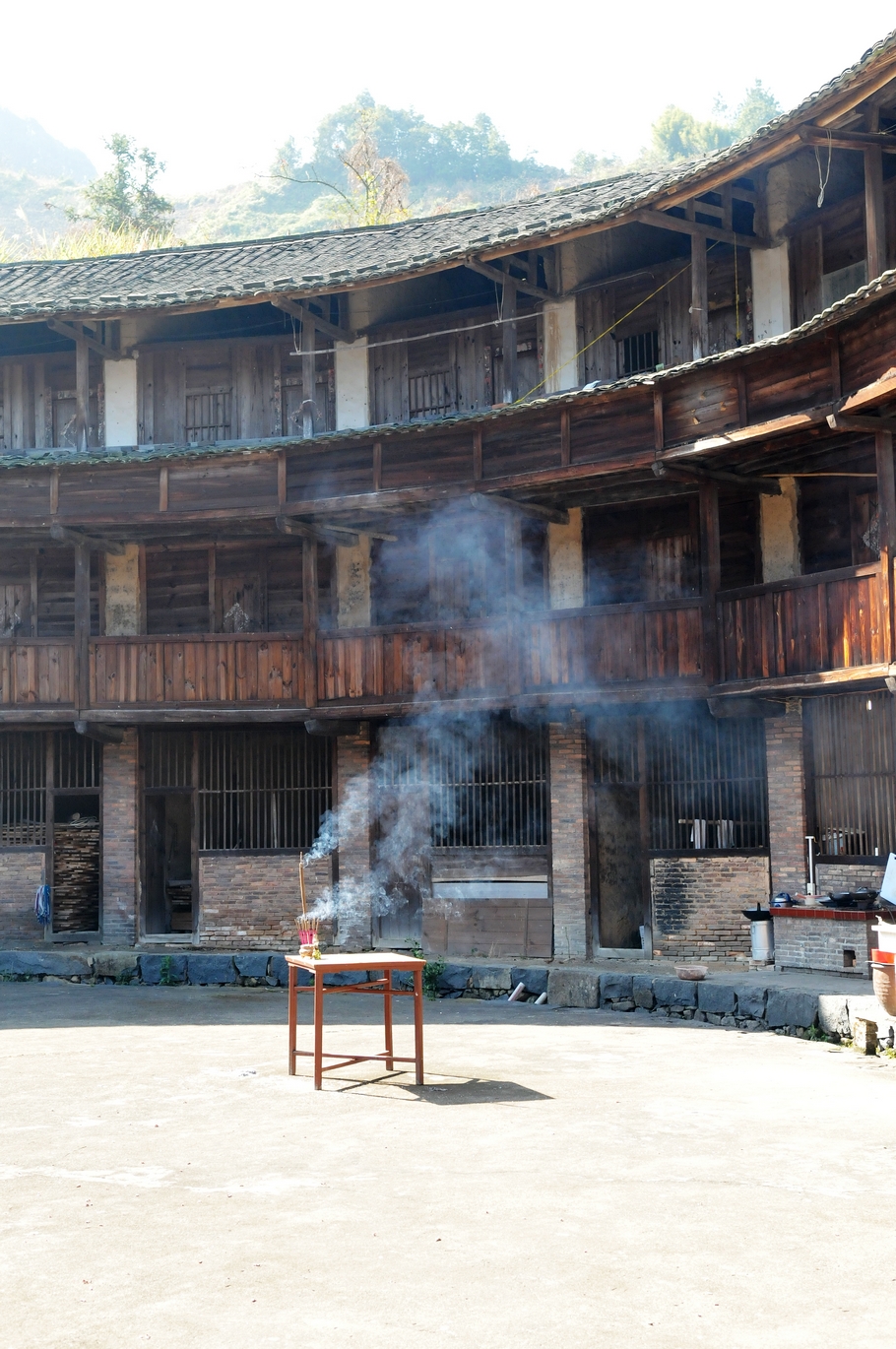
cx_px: 448
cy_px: 674
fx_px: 1796
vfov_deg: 41.2
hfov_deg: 28.0
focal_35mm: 48
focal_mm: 32
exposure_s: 1/500
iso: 800
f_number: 5
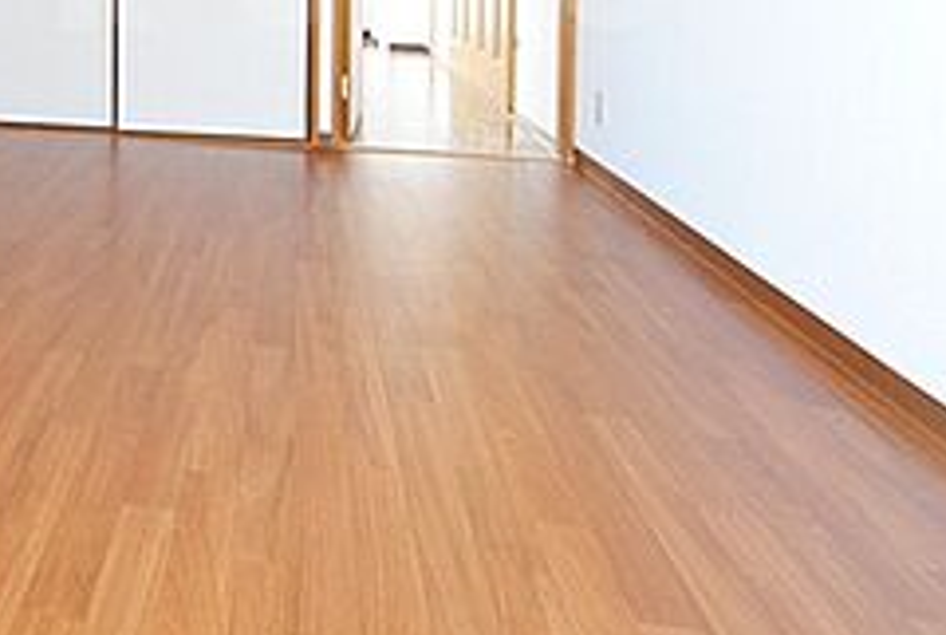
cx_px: 75
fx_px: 842
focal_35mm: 32
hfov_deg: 51.0
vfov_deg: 36.6
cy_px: -16
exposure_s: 1/10
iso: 100
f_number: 4.5
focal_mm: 8
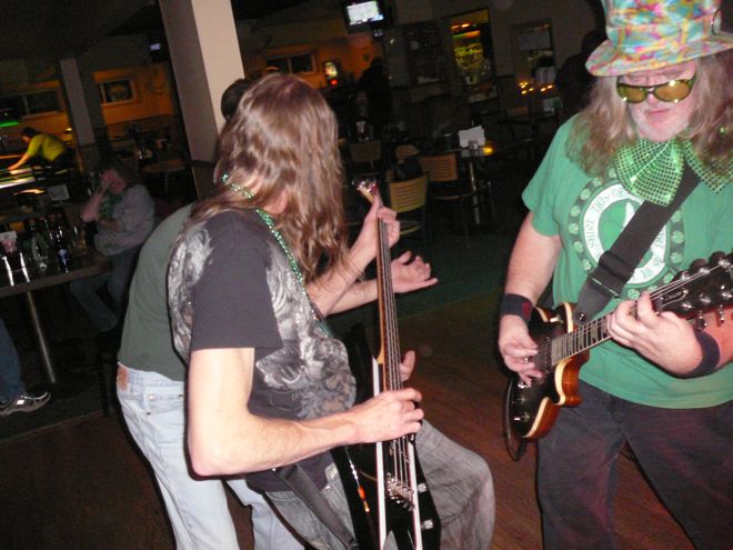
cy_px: 275
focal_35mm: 35
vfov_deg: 40.7
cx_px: 366
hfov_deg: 52.6
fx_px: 741
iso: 400
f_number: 2.8
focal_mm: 5.2
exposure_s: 1/30
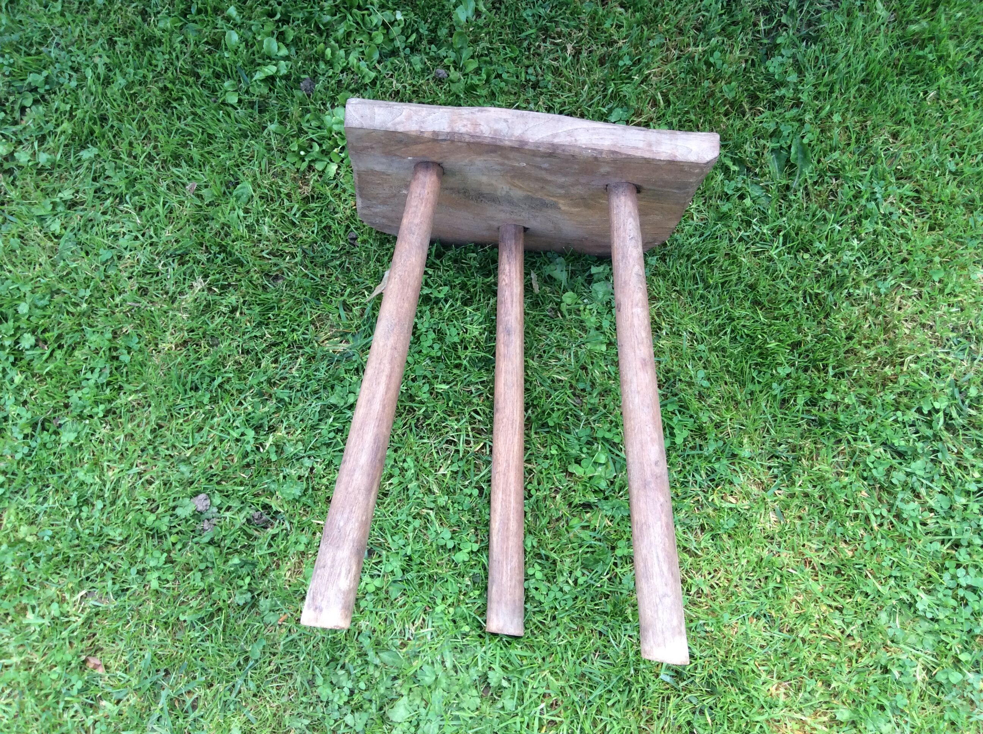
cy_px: 367
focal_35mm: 32
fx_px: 907
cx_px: 492
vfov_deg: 44.1
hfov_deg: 56.9
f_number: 2.4
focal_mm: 3.3
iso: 32
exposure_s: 1/100
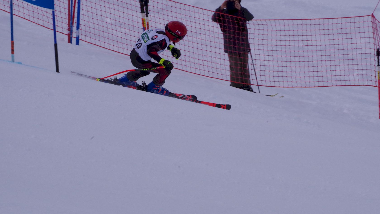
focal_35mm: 337
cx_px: 203
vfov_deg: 3.6
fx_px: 3395
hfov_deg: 6.4
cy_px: 91
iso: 1600
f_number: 22
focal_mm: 200
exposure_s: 1/1250
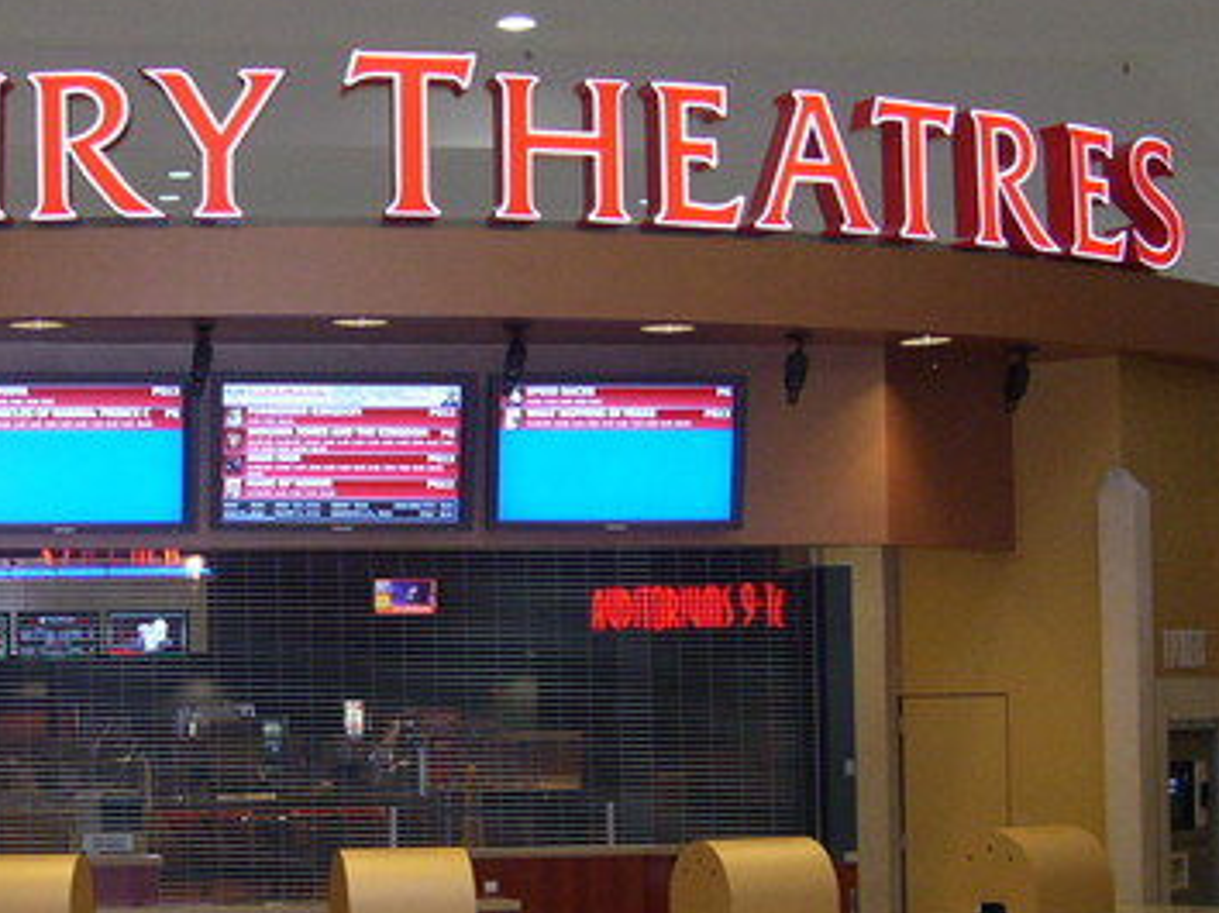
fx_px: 2991
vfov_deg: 17.3
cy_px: 613
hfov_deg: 22.8
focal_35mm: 85
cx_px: 310
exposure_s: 1/60
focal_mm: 10.1
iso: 398
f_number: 3.1
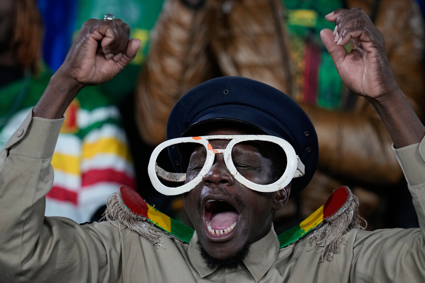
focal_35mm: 600
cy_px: 142
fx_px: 7084
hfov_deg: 3.4
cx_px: 212
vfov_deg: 2.3
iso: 2500
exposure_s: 1/800
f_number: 3.2
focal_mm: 400
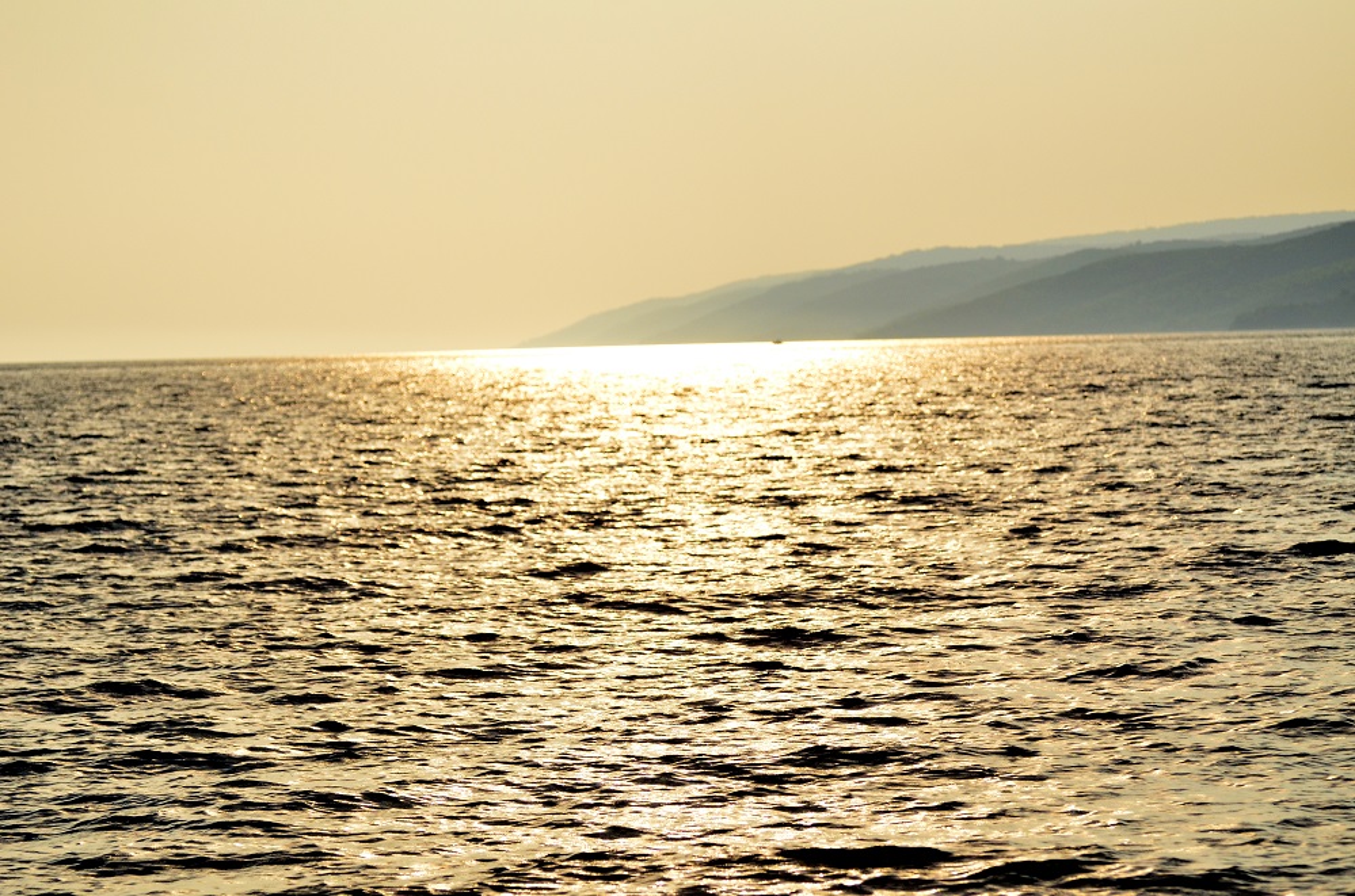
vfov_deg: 8.9
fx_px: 5745
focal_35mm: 153
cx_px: 678
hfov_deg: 13.5
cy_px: 448
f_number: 4.5
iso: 560
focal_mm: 102
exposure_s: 1/8000
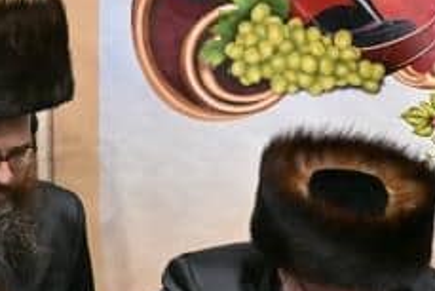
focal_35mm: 893
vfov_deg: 1.5
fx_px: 10797
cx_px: 477
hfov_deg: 2.3
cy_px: 355
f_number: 2.8
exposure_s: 1/160
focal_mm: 200
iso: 400
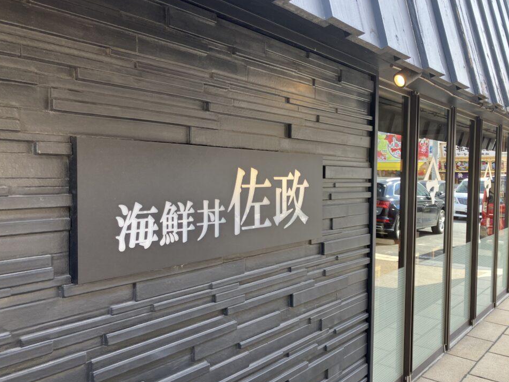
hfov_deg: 60.0
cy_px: 199
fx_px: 441
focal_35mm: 30
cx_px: 257
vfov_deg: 46.8
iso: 32
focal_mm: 3.99
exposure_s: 1/100
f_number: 1.8
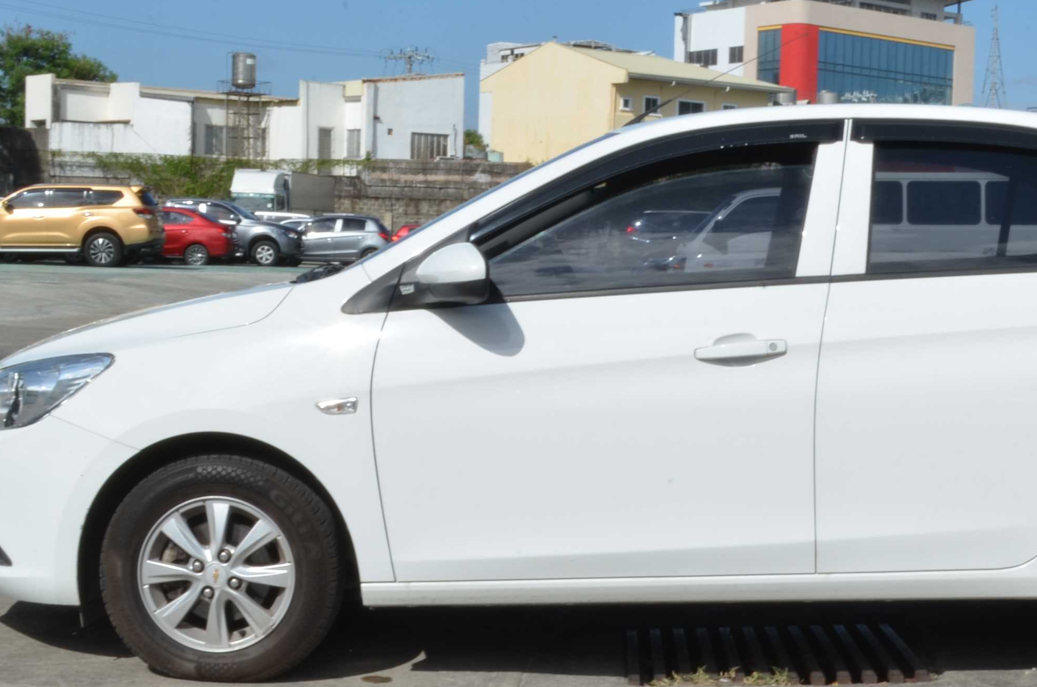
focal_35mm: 67
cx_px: 734
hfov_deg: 29.8
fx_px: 1926
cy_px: 387
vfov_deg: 20.2
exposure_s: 1/25
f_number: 25
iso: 100
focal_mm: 24
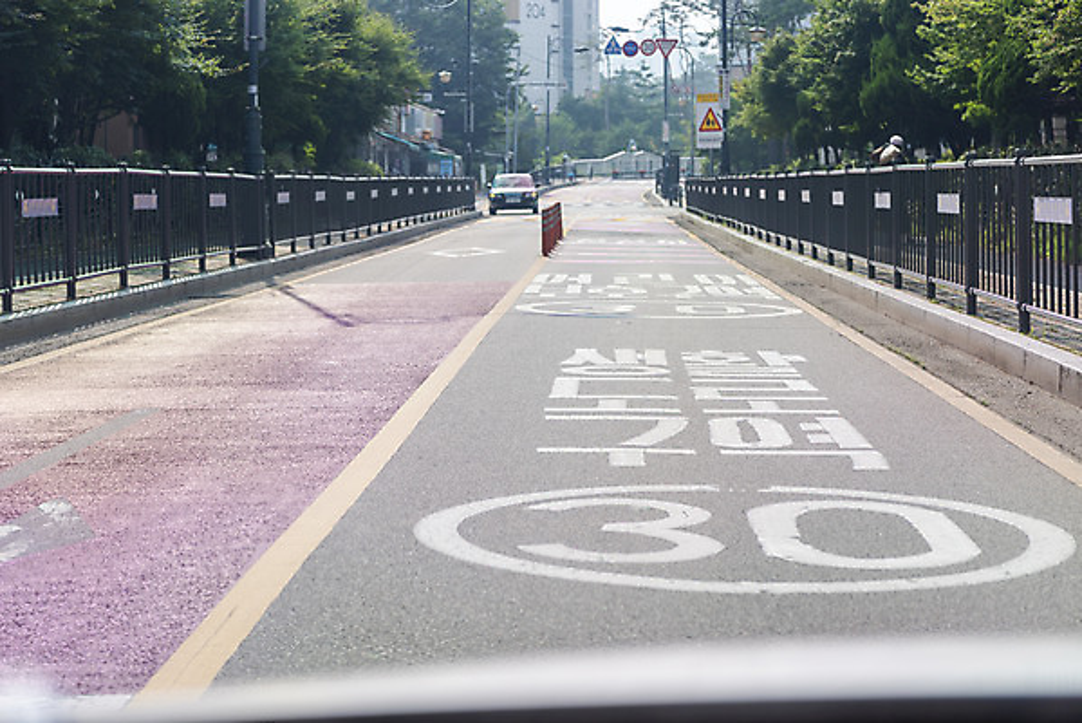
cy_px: 362
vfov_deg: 19.5
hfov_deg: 28.8
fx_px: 2105
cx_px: 541
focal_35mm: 70
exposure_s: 1/320
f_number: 4
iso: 160
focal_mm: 70
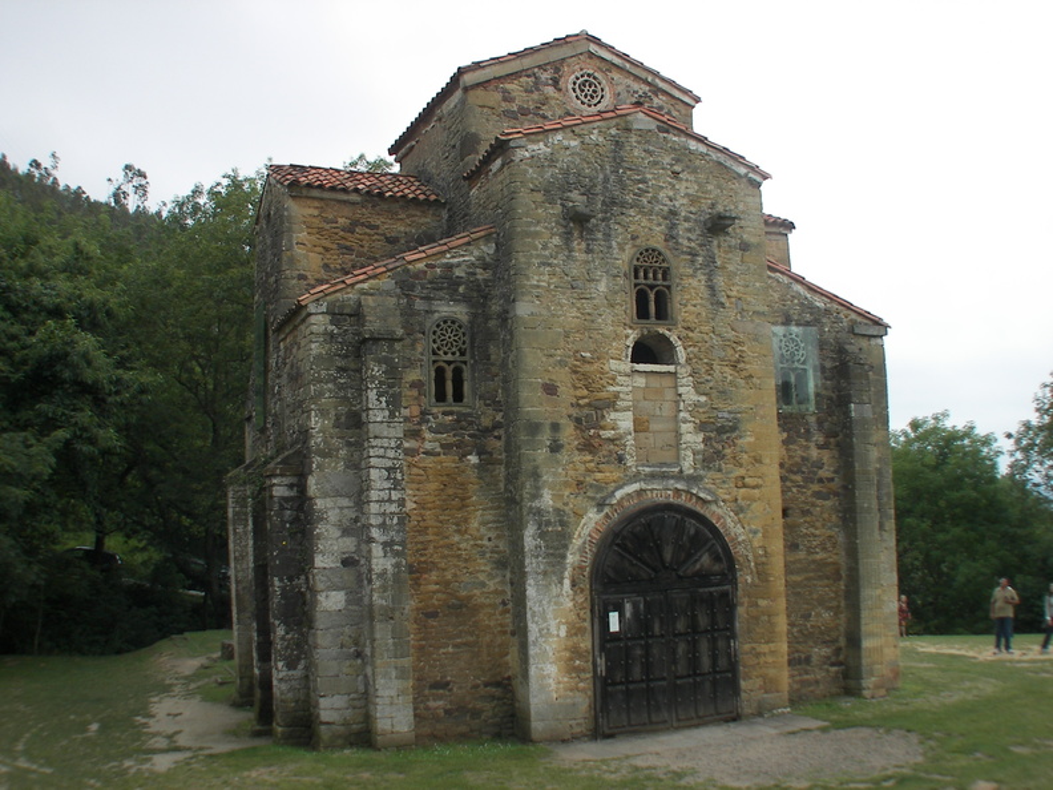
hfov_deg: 39.7
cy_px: 395
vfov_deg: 30.3
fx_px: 1460
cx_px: 526
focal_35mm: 48
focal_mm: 8
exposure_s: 1/200
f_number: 2.8
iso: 50
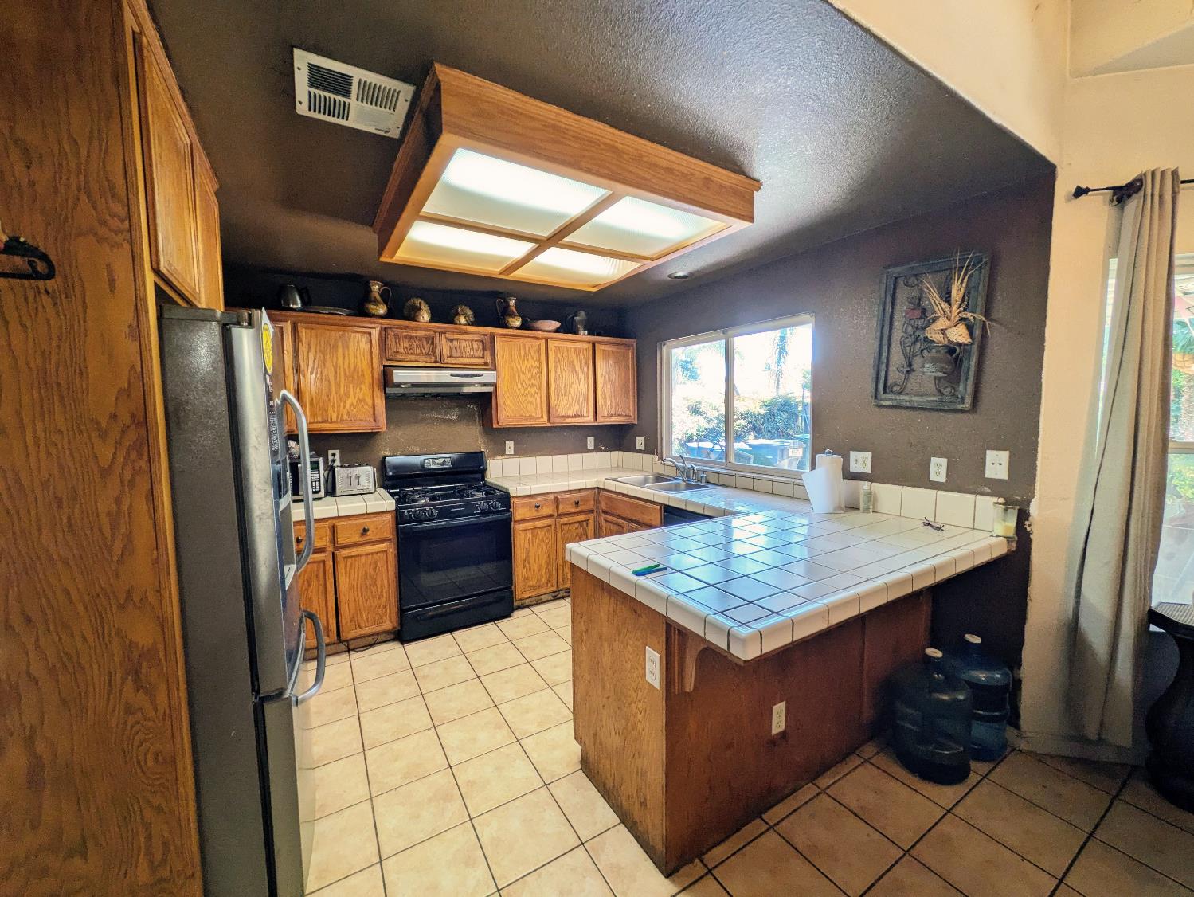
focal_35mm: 14
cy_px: 448
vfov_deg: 85.7
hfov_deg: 102.0
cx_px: 597
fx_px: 483
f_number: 2.2
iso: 43
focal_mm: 1.83
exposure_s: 1/60
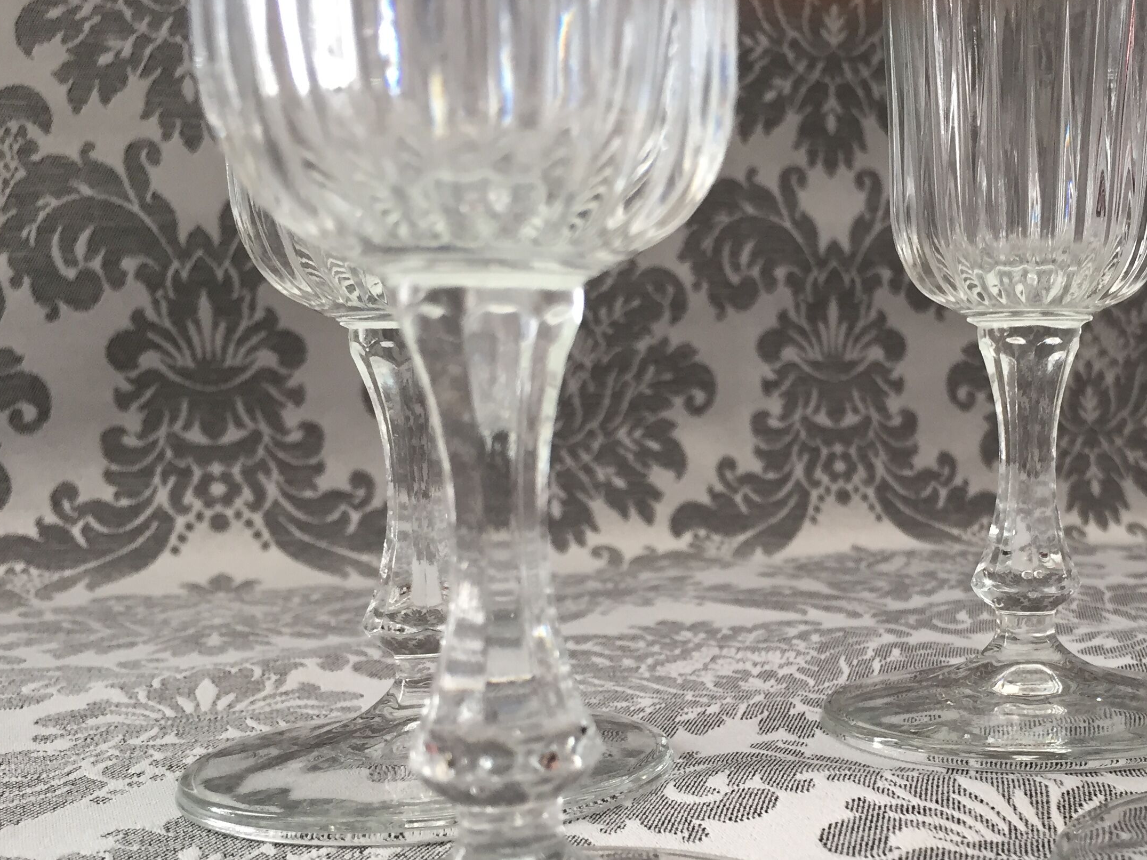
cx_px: 856
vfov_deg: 32.6
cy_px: 572
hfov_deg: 41.7
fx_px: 1458
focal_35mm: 44
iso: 32
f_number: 2.2
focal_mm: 4.15
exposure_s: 1/33
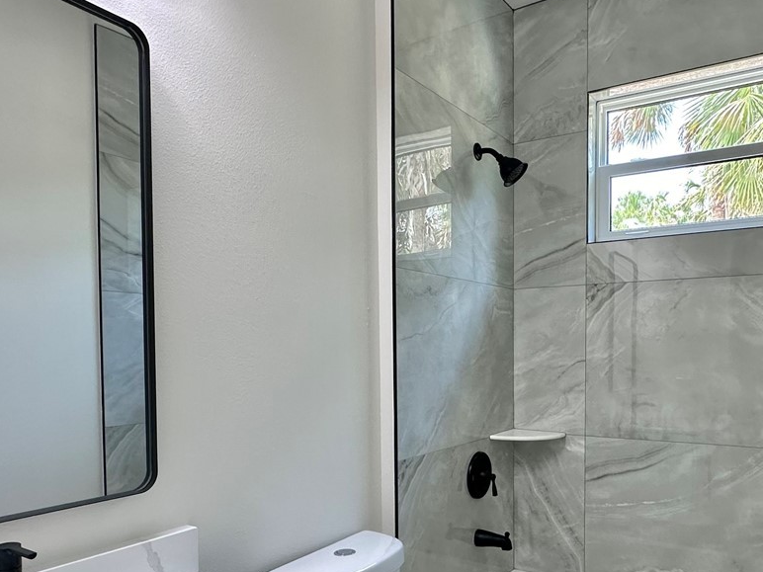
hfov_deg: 61.5
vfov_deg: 47.5
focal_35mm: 29
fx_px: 639
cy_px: 380
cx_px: 423
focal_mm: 2.22
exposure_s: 1/120
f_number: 2.2
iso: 160
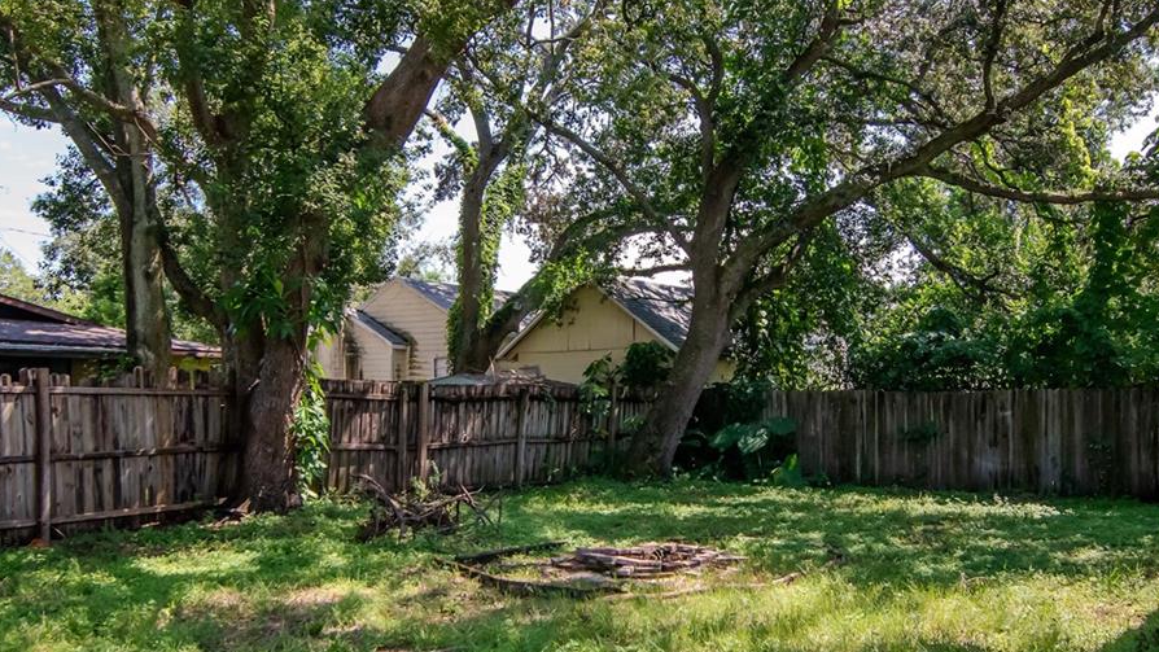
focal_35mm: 31
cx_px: 613
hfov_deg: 62.7
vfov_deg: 37.6
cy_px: 419
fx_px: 951
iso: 1250
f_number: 7.1
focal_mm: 11
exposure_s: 1/640
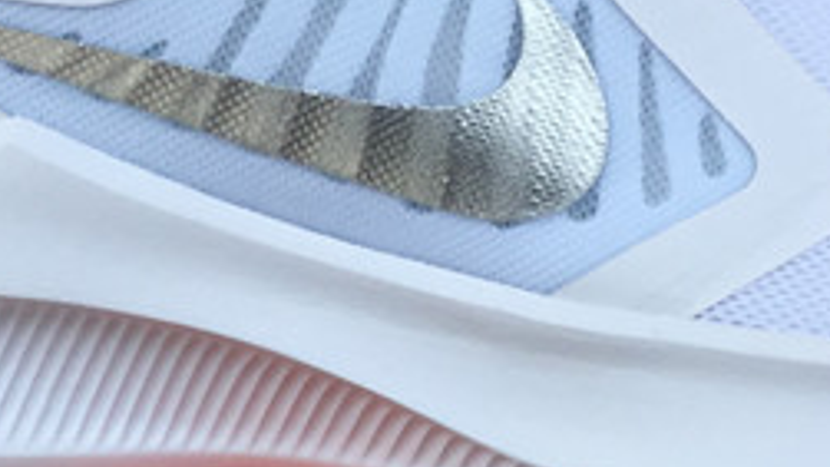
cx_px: 410
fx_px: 2662
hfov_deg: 17.7
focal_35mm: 121
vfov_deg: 10.0
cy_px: 330
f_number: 2.4
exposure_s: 1/959
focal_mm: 3.3
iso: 25
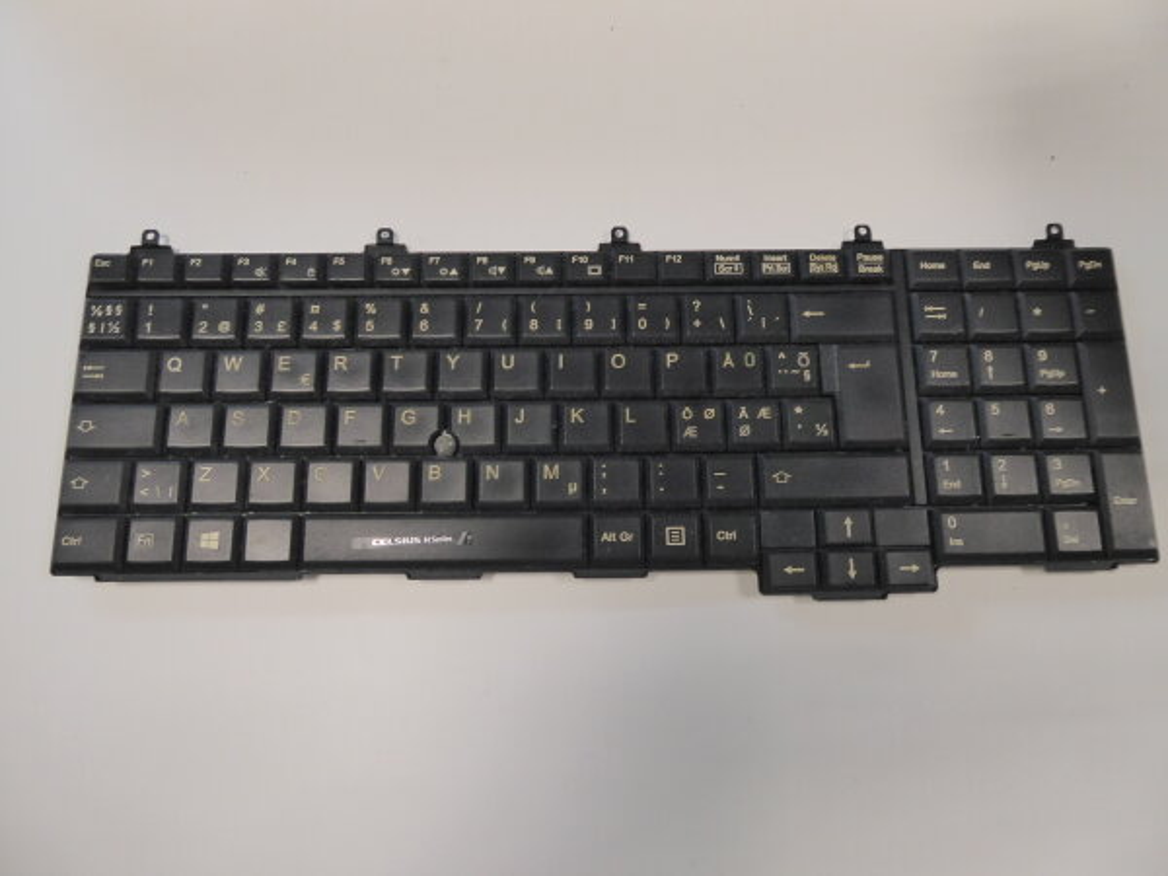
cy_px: 438
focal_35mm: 25
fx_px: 844
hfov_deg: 69.4
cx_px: 584
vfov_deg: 54.9
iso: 400
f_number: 3.3
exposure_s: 1/60
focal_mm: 4.3
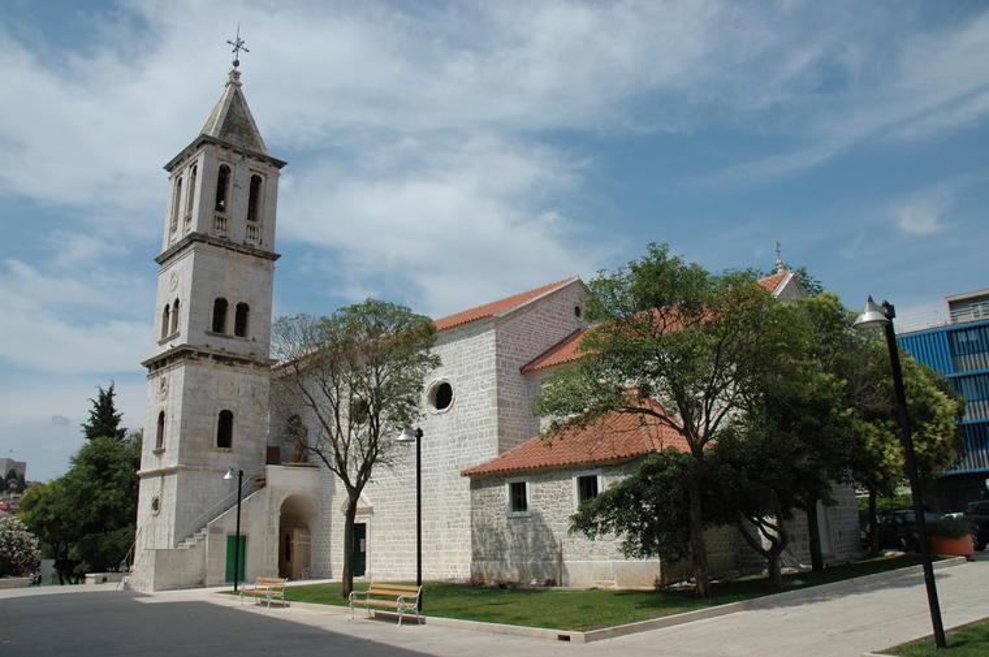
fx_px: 741
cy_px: 328
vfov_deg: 47.8
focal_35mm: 27
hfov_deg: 67.4
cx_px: 494
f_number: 10
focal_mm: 18
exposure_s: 1/400
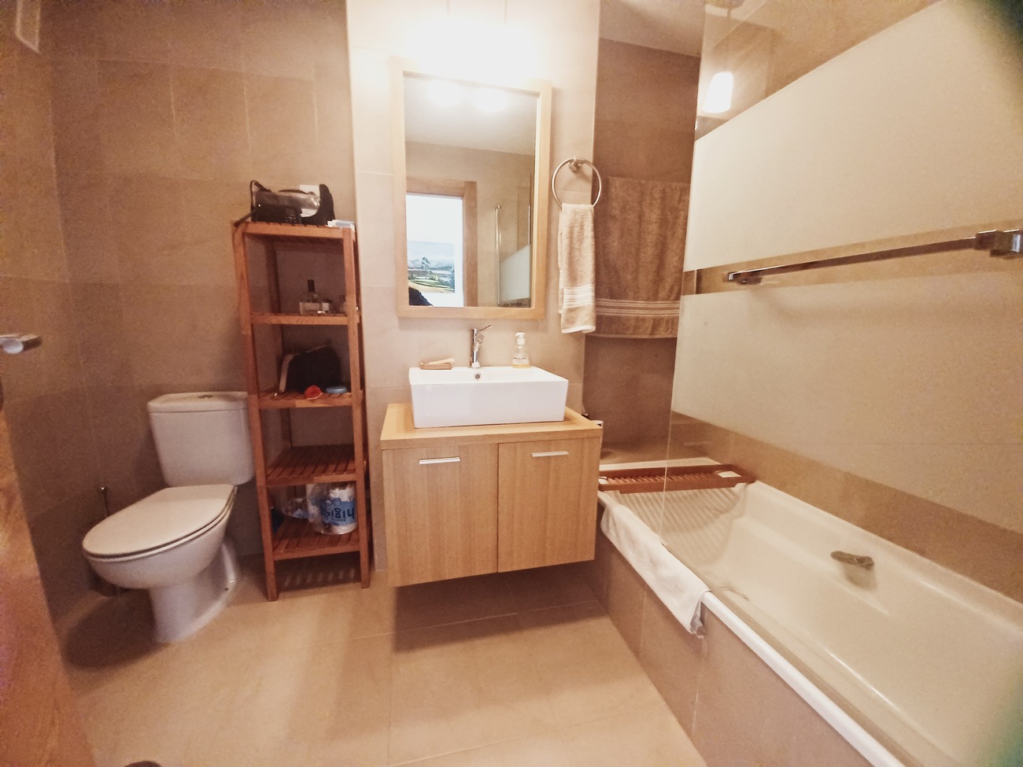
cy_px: 384
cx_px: 512
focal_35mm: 13
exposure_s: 1/25
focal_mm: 1.42
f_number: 2.2
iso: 320
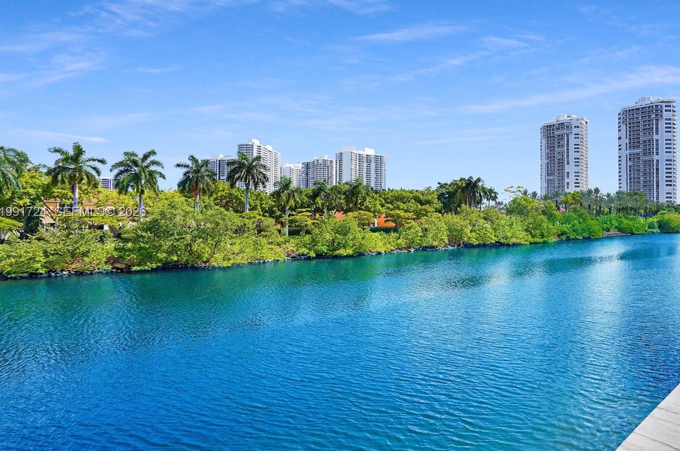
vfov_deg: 61.8
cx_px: 406
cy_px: 213
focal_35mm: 20
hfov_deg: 83.1
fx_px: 377
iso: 100
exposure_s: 1/500
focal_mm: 16
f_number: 5
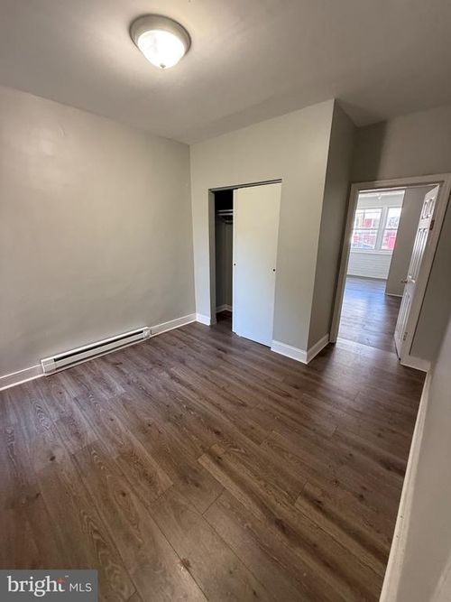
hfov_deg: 85.7
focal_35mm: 14
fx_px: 243
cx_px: 226
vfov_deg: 102.1
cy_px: 301
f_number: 2.2
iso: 320
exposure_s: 1/84
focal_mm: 2.22
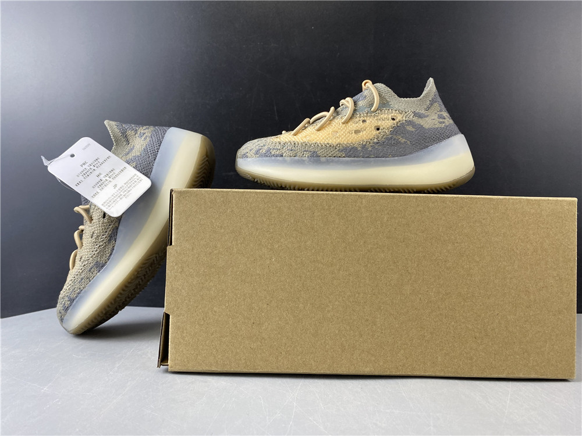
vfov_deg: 53.1
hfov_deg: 67.3
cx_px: 291
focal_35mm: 26
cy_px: 218
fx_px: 437
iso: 100
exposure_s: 1/100
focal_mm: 4.25
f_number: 1.8
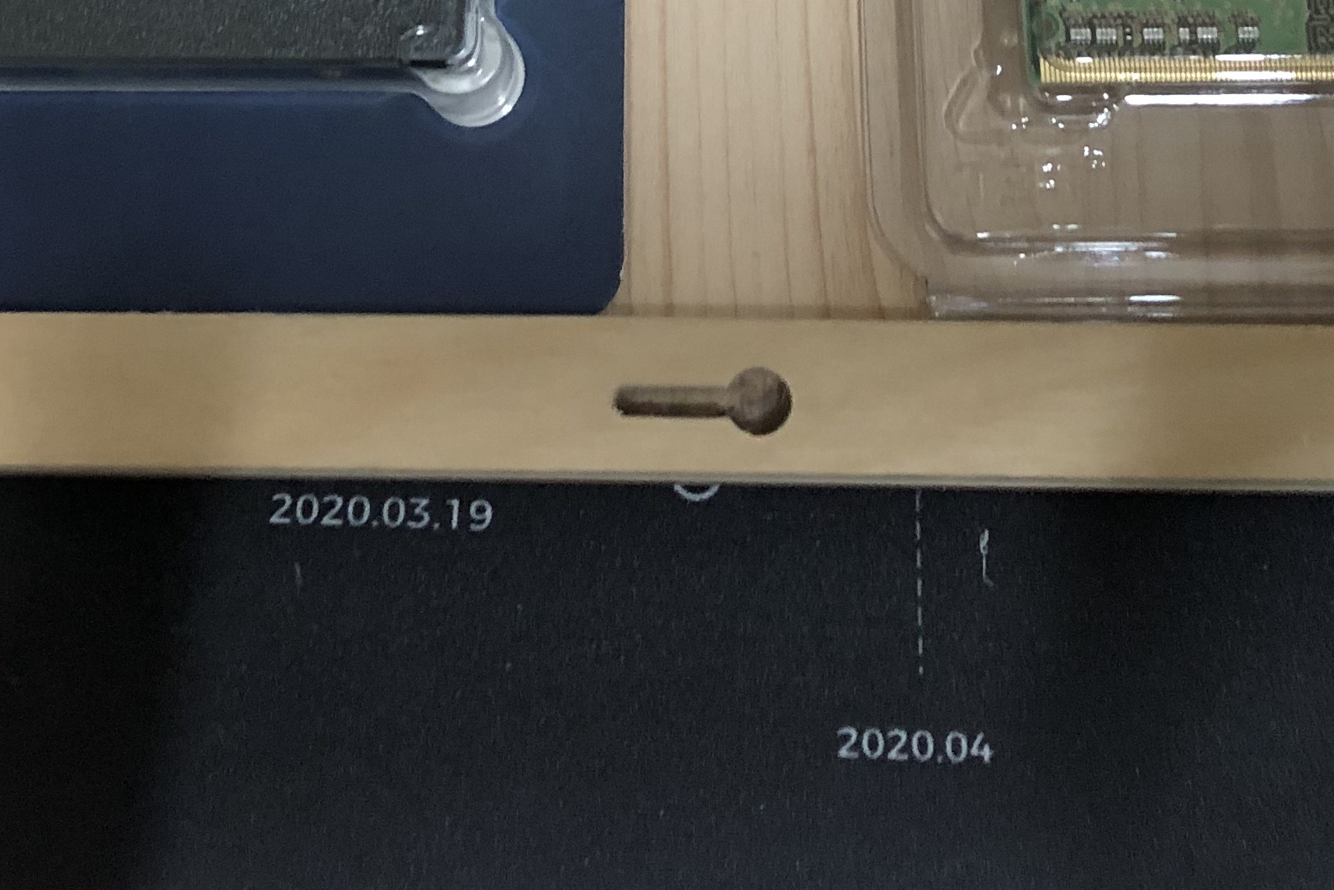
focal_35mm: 74
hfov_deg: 27.3
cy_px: -278
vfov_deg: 17.3
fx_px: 2742
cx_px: 567
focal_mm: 4
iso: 64
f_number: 1.8
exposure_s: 1/15
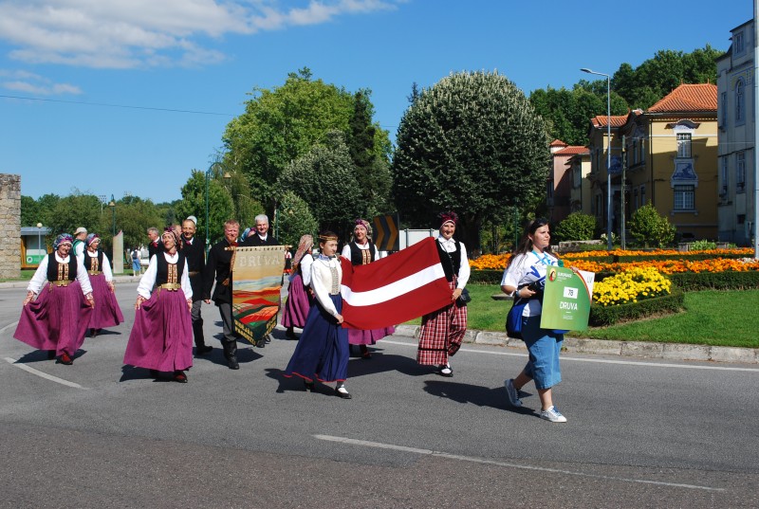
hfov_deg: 49.5
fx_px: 824
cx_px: 380
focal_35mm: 39
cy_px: 254
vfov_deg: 34.4
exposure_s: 1/250
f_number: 8
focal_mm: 26
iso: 100
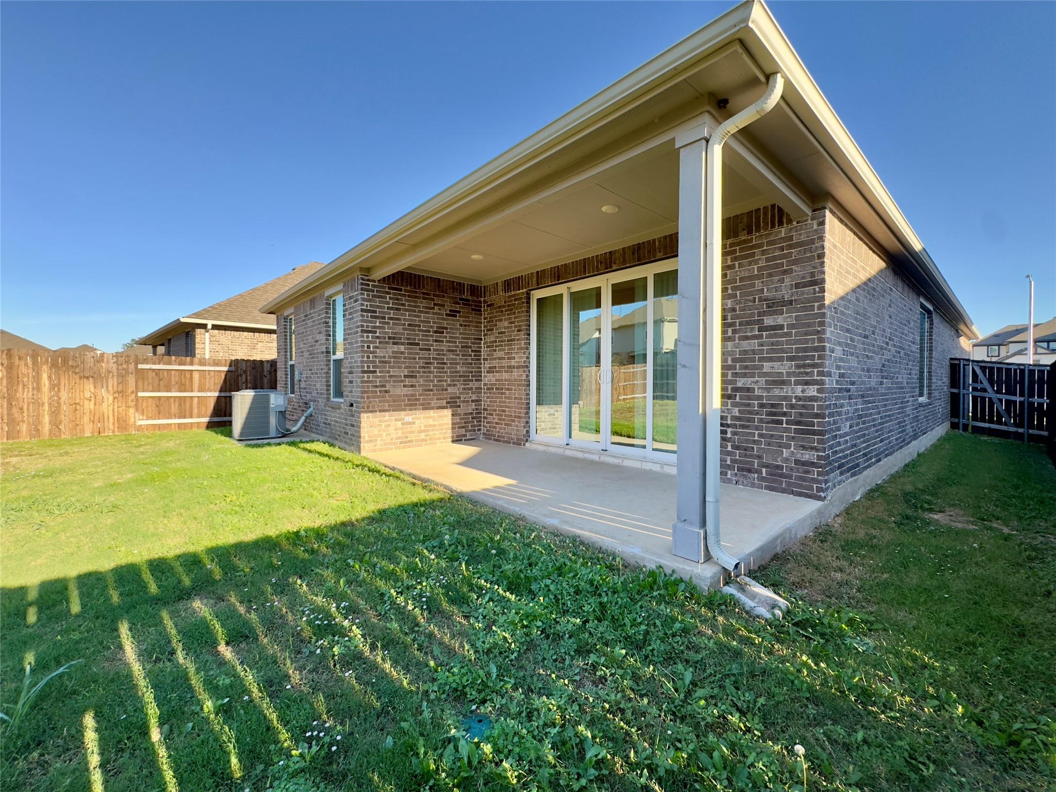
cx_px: 528
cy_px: 396
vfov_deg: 85.7
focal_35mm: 14
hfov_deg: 102.1
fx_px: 427
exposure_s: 1/352
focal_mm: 2.22
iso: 40
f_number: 2.2
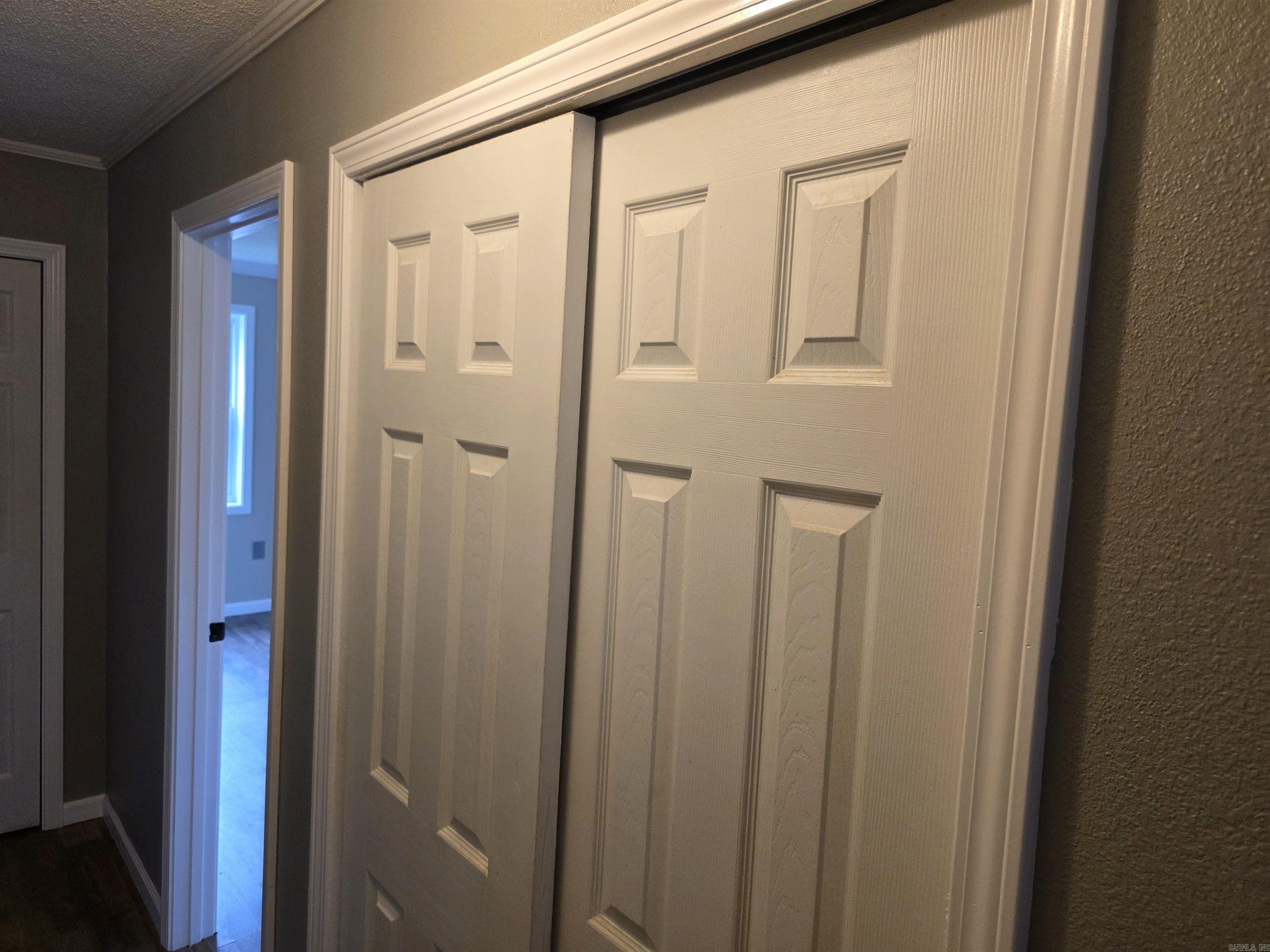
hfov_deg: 73.9
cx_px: 635
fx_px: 844
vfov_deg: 58.9
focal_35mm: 23
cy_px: 476
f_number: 1.7
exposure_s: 1/120
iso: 320
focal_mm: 6.3
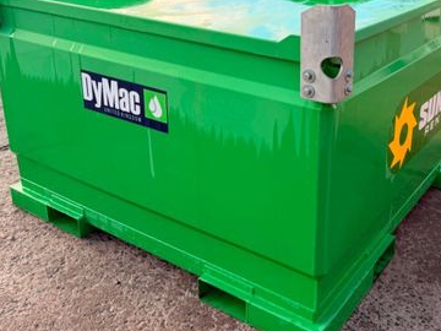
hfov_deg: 45.8
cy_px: 93
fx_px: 510
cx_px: 307
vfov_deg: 35.4
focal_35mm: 40
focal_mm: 6.76
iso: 100
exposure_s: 1/612
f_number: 1.78
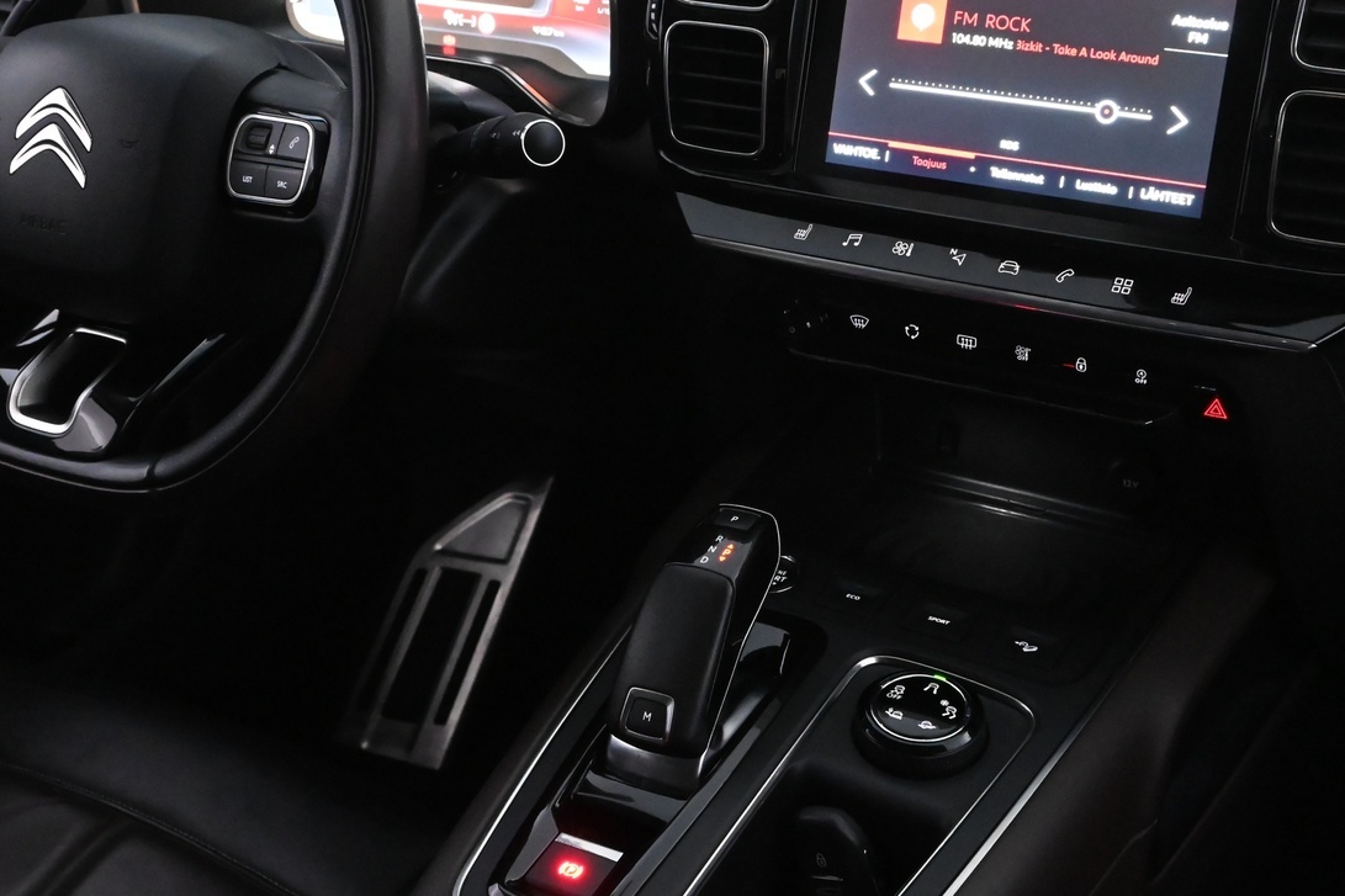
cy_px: 346
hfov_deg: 40.3
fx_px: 1830
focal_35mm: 49
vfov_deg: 27.4
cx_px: 656
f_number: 5.6
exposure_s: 1/50
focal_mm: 22
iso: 6400
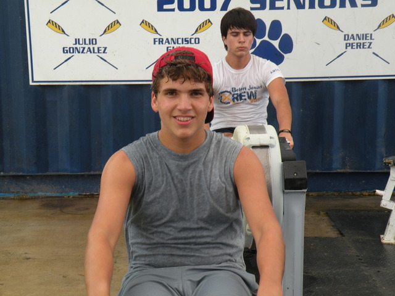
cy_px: 148
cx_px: 198
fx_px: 867
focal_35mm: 76
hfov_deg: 25.7
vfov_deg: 19.4
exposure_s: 1/76.4
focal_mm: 13.4
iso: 118
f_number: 4
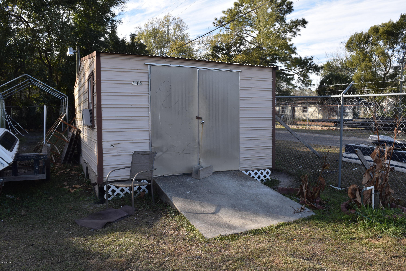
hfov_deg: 67.4
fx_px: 304
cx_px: 203
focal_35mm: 27
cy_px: 136
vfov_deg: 47.9
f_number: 8
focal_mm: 18
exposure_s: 1/250
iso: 200
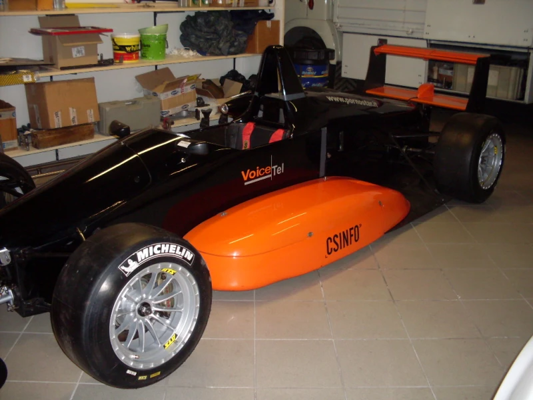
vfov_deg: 37.7
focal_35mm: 38
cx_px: 266
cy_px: 200
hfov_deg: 49.0
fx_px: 585
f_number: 2.8
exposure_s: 1/45
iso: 160
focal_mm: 6.3
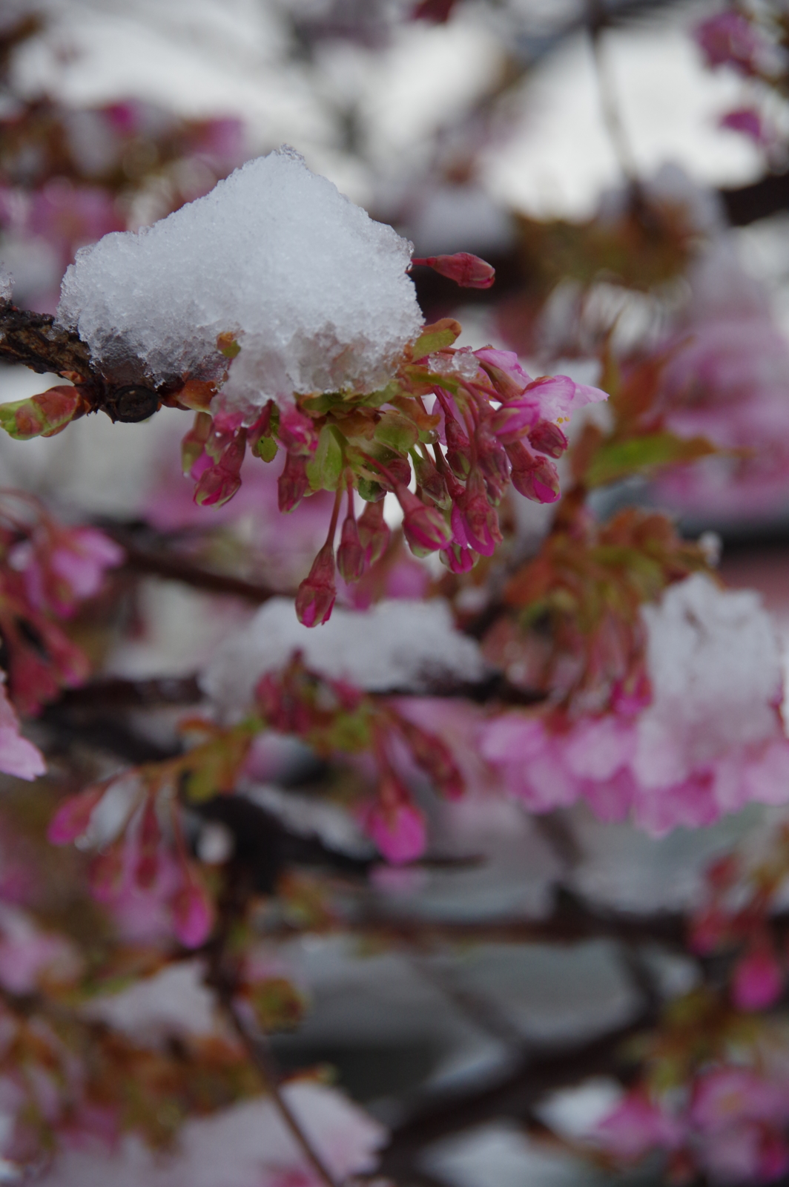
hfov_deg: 6.8
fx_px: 6652
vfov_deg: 10.2
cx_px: 394
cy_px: 594
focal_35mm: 202
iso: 800
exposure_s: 1/200
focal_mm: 135
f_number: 5.6
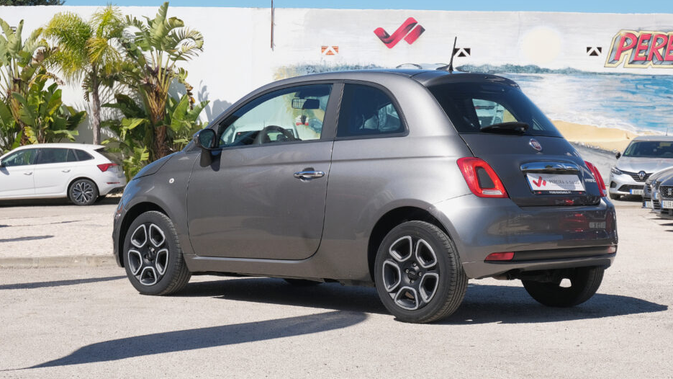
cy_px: 180
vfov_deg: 15.5
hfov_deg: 27.2
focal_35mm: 78
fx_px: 1392
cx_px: 368
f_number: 9
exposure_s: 1/250
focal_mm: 45
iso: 160
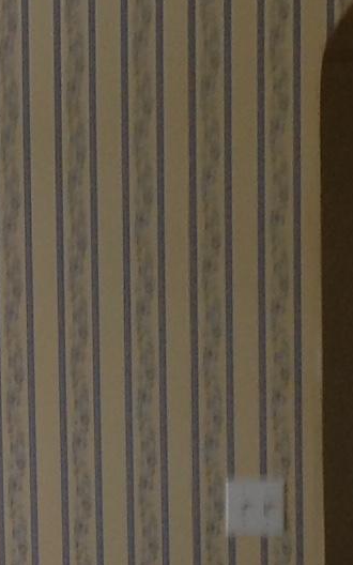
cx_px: -298
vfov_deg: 11.4
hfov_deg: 7.0
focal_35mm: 182
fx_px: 2801
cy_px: 545
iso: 64
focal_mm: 4.28
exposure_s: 1/15
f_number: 2.4
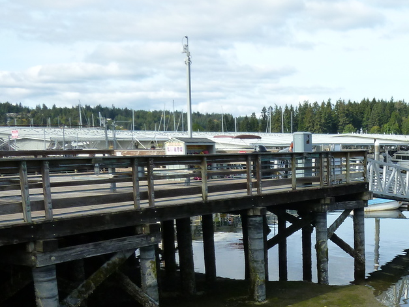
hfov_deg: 35.2
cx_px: 372
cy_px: 244
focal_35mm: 51
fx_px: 603
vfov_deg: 28.0
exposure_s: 1/400
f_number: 3.3
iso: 125
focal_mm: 4.5
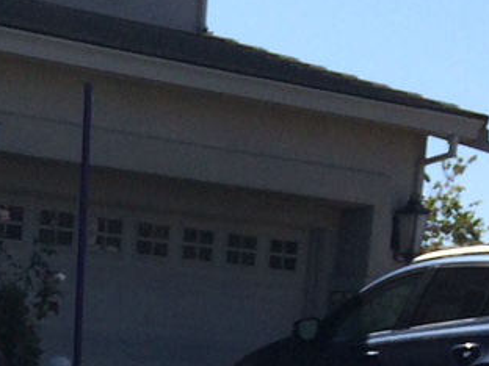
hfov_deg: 11.9
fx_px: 2218
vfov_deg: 8.5
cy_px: 924
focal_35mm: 157
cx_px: -282
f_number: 2.2
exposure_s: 1/3165
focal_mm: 4.12
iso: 32
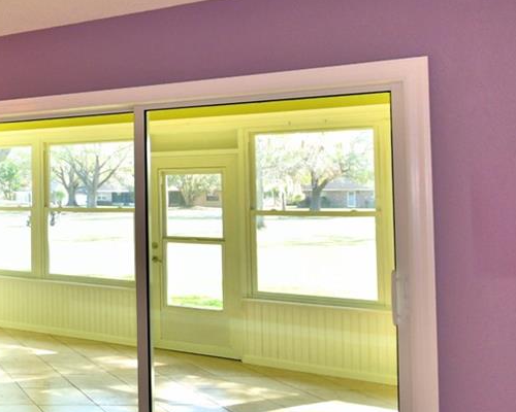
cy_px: 164
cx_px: -129
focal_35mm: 45
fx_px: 687
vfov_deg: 33.3
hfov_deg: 32.6
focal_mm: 10
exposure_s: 1/60
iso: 200
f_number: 4.5
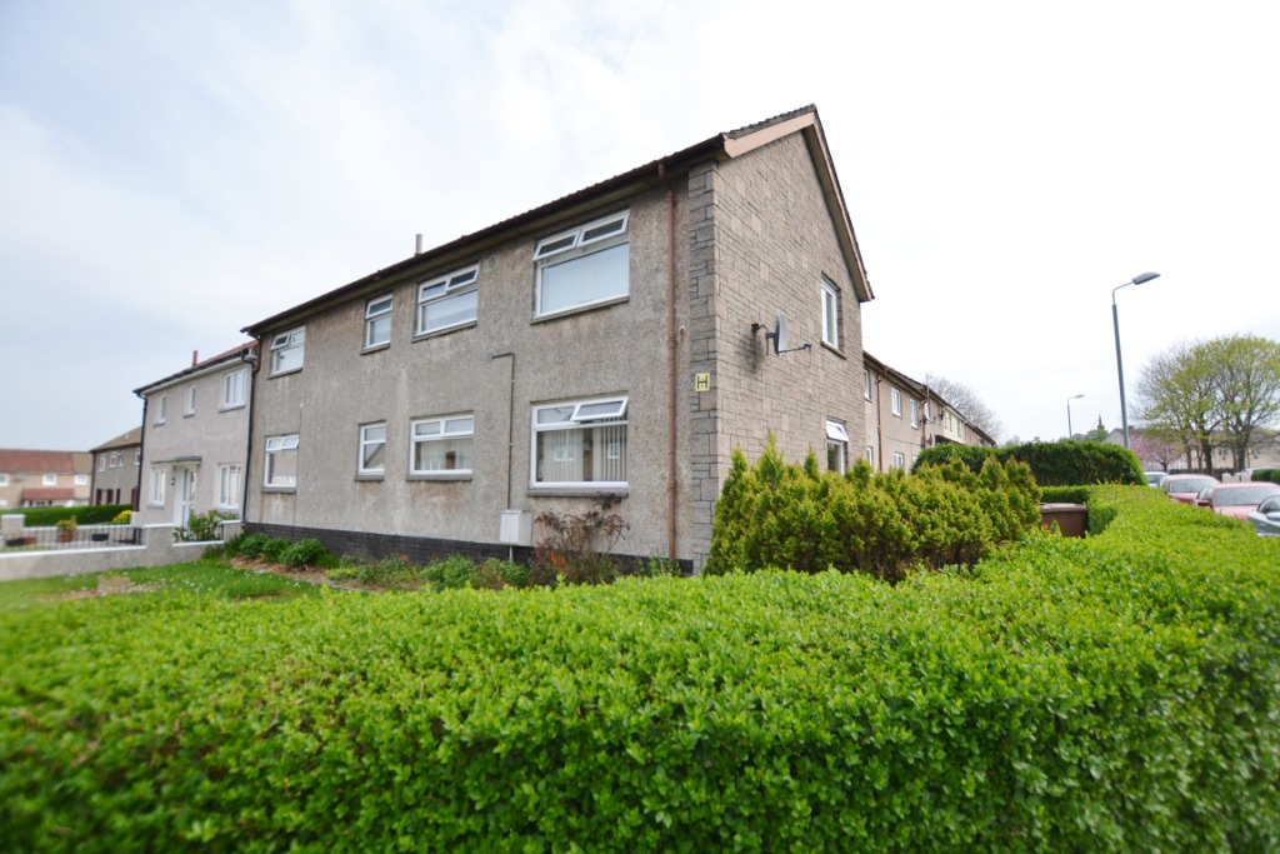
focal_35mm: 15
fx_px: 533
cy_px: 427
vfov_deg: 77.3
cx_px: 640
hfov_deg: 100.4
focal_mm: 10
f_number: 3.5
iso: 400
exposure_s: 1/2500
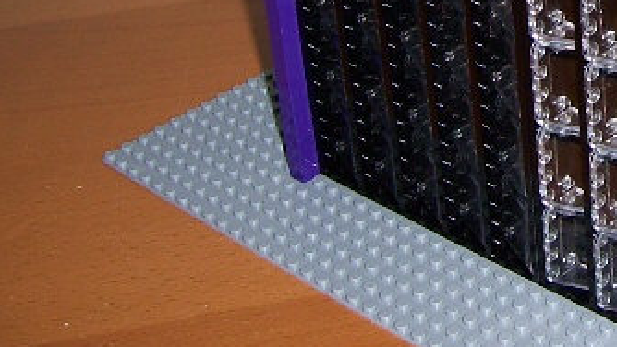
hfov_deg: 21.2
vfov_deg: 12.4
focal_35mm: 94
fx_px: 1538
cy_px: -116
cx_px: 722
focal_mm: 6
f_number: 3
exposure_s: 1/60
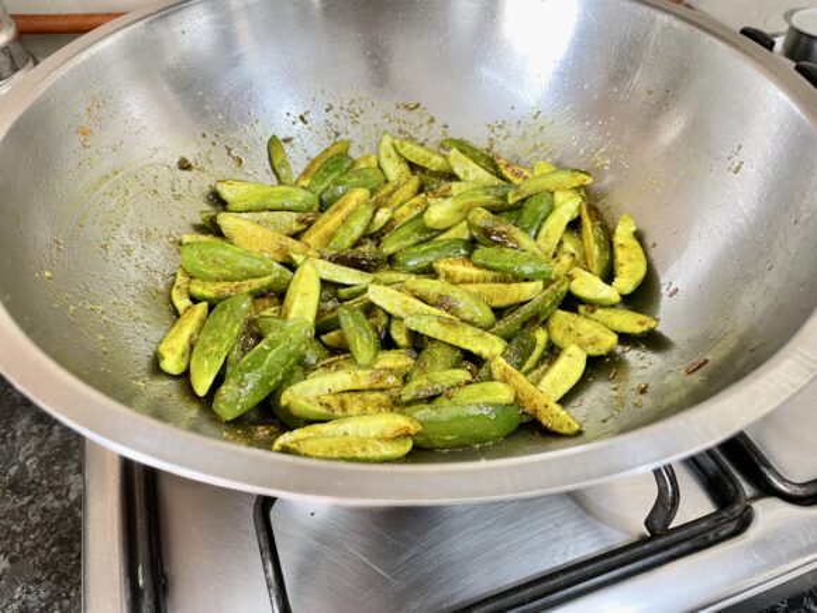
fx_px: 614
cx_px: 408
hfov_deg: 67.3
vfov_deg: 53.1
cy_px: 306
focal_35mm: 26
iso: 125
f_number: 1.6
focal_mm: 4.2
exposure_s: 1/50
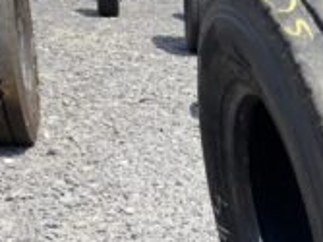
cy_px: 222
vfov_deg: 21.4
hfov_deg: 25.9
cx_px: 387
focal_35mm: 67
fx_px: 625
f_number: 1.8
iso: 32
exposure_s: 1/1287
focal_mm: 4.25
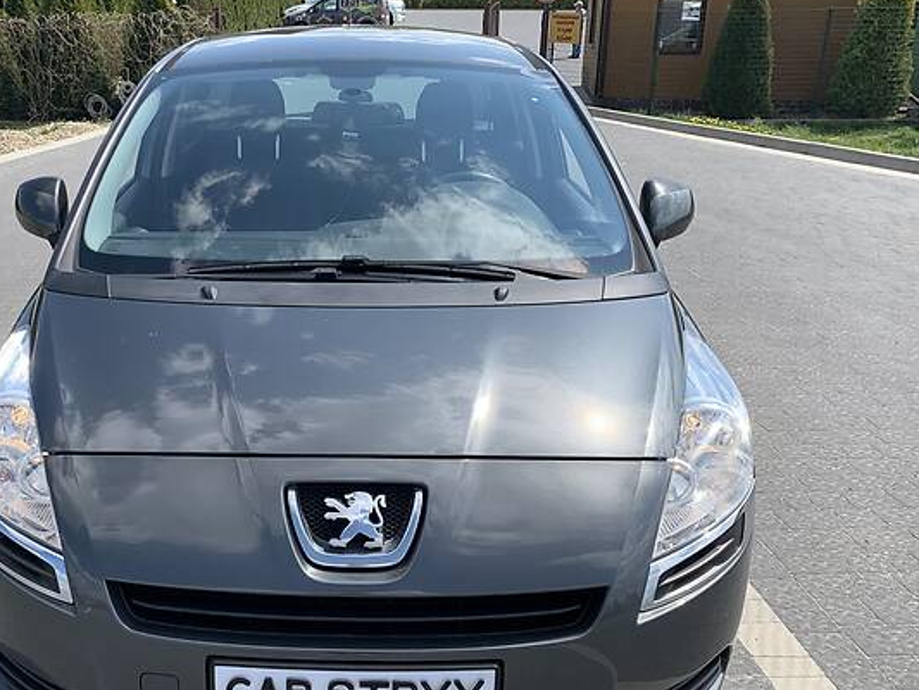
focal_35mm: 39
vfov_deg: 36.8
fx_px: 1036
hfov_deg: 47.2
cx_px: 314
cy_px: 383
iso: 25
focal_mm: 4.2
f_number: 1.8
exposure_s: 1/1689
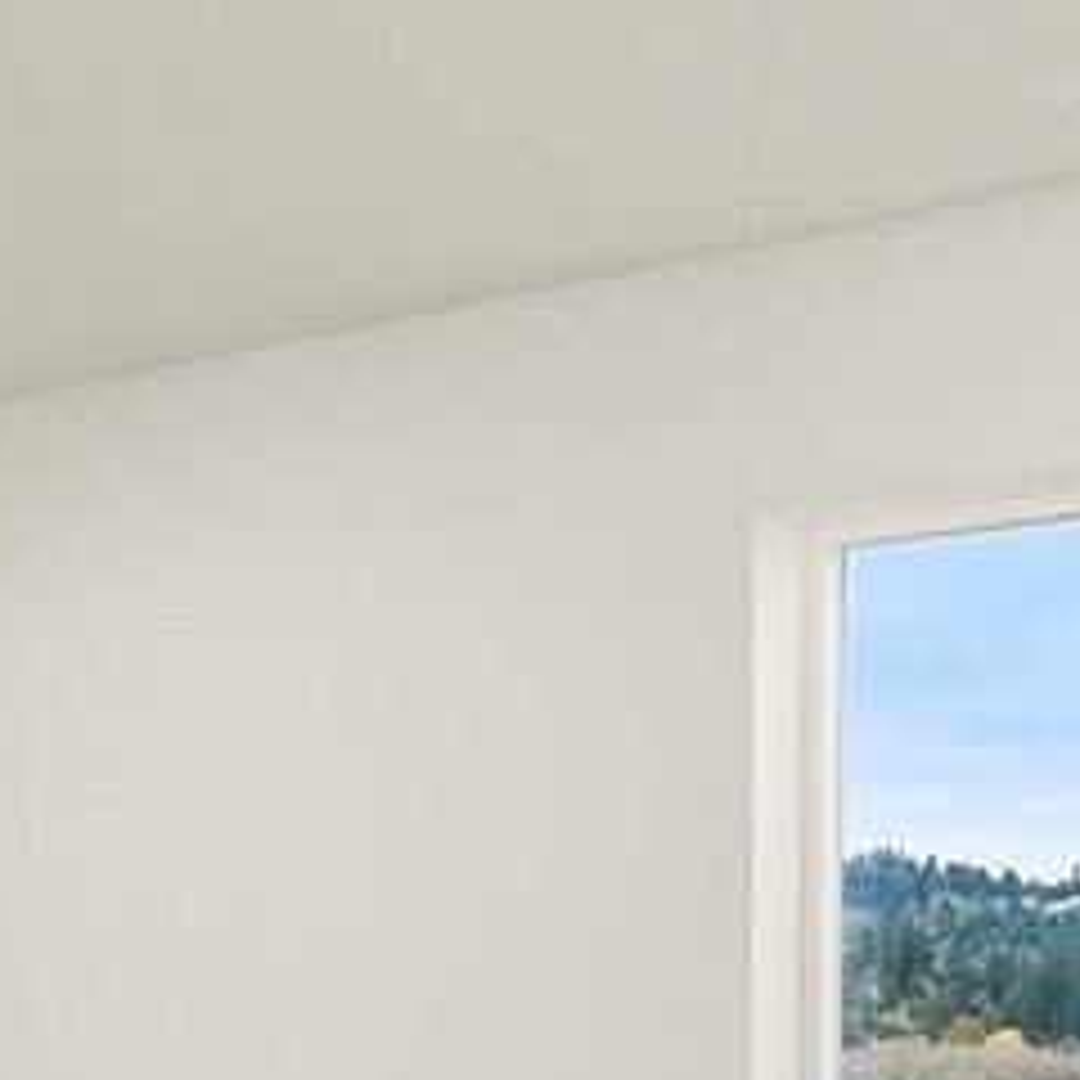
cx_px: 11
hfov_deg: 20.0
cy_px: 1170
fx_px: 2965
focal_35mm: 84
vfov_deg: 19.8
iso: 80
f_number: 7.1
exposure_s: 1/80
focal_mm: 14
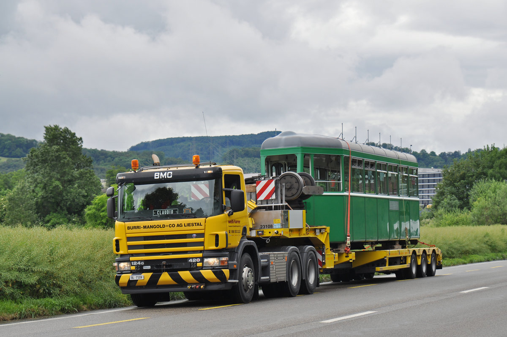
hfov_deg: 19.5
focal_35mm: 105
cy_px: 168
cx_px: 254
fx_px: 1477
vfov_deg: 13.0
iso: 200
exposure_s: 1/800
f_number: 5
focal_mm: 70
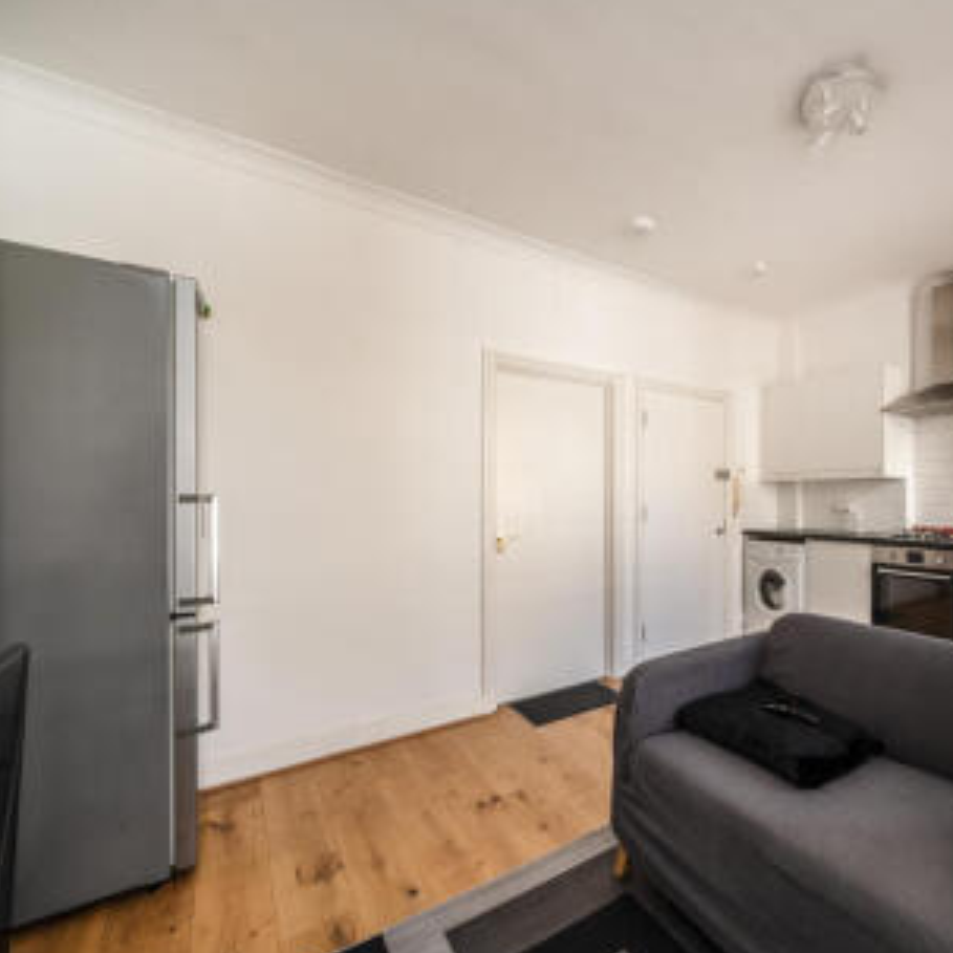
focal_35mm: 16
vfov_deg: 87.4
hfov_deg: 81.9
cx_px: 692
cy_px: 483
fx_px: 498
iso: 800
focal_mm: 12
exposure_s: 1/20
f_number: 11
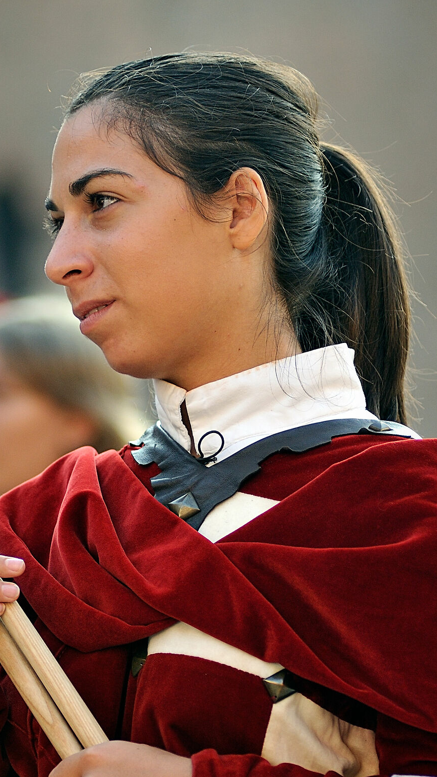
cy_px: 575
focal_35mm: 305
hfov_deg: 4.0
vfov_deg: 7.1
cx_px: 185
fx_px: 6279
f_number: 3.2
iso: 200
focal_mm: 125
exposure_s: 1/400
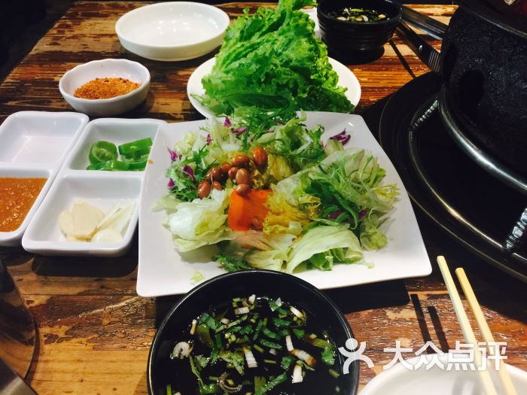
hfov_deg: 61.7
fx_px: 442
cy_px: 198
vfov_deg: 48.2
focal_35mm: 29
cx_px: 264
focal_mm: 4.15
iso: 64
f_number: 2.2
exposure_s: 1/17
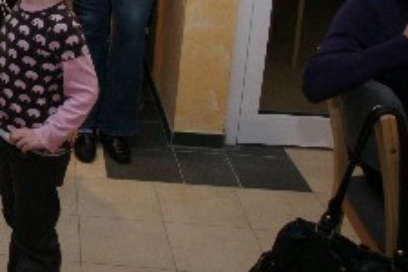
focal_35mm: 64
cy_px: -5
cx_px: -123
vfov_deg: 20.5
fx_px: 725
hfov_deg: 26.6
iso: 800
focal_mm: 16
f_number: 5.6
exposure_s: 1/60
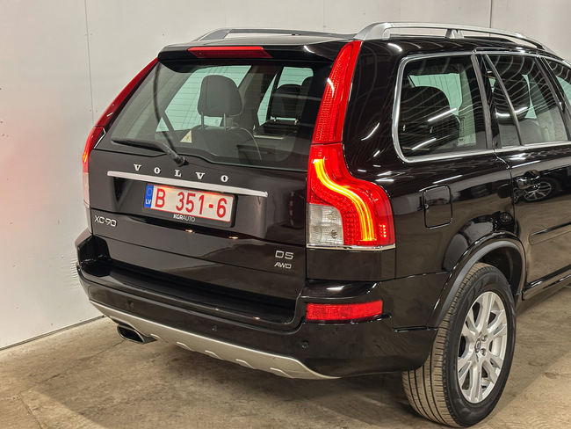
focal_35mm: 48
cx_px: 286
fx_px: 792
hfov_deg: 39.6
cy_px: 214
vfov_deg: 30.3
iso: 320
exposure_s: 1/33
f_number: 1.78
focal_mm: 6.86
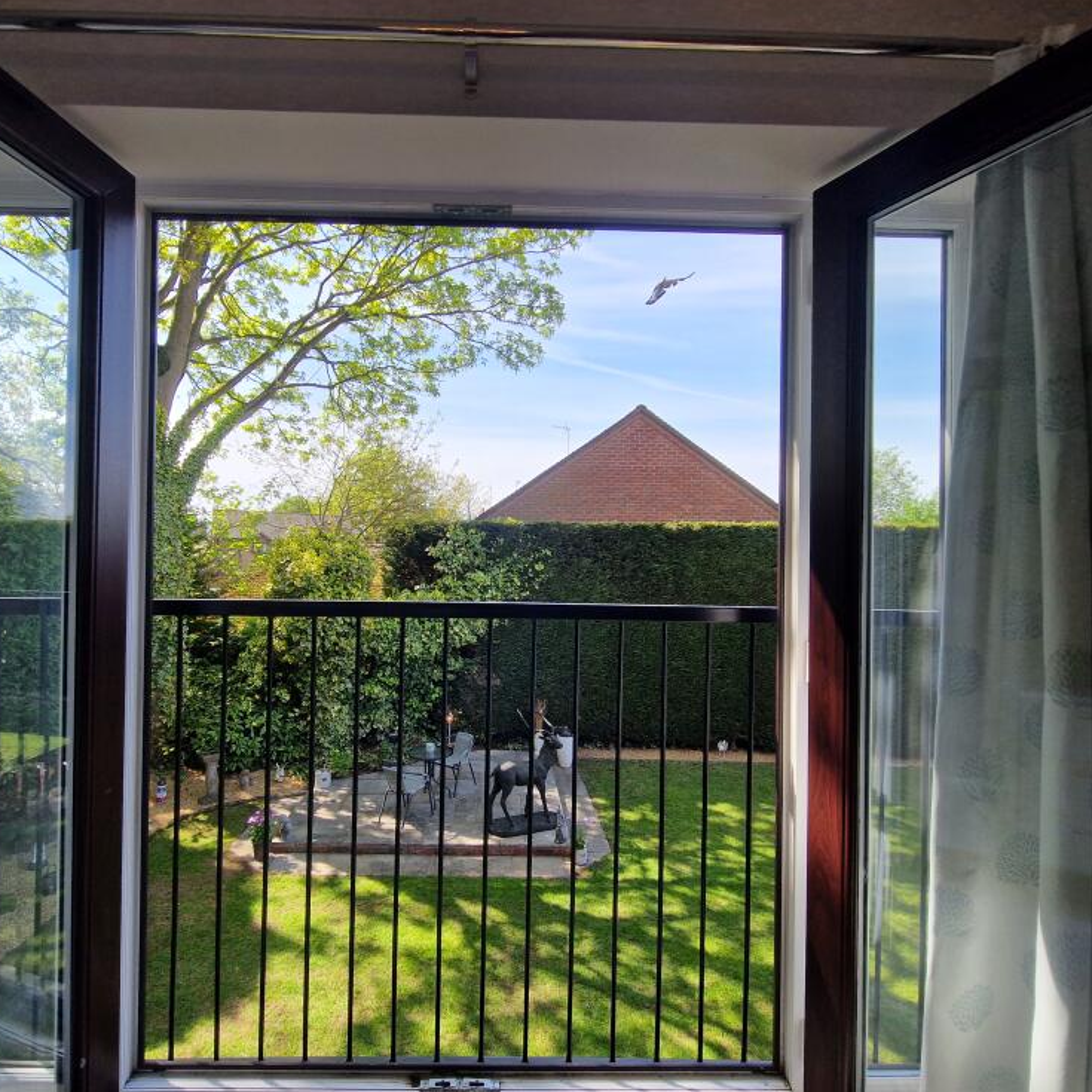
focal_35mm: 16
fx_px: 571
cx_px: 501
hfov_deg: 87.2
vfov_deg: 87.4
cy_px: 557
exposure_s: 1/690
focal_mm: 2.2
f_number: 2.2
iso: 50
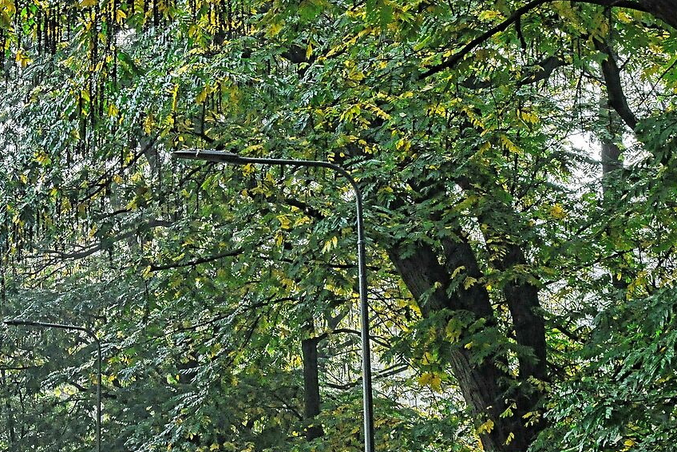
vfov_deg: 13.7
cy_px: 11
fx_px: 1862
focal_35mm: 99
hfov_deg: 19.9
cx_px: -30
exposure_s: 1/125
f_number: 13
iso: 1250
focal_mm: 35
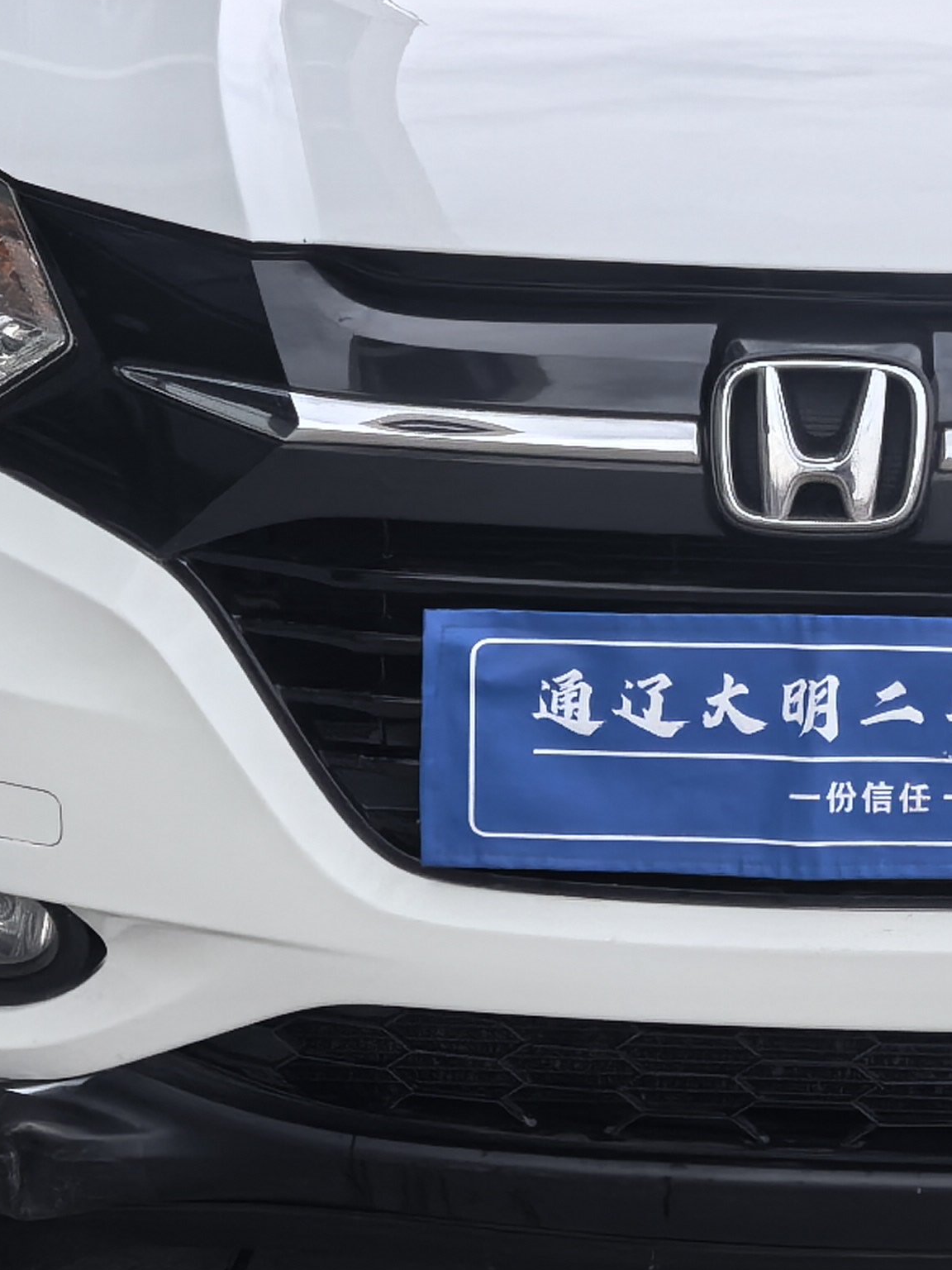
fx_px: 4400
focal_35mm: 120
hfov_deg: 12.3
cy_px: 459
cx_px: 869
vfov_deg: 16.4
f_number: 1.8
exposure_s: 1/1031
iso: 50
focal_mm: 5.35
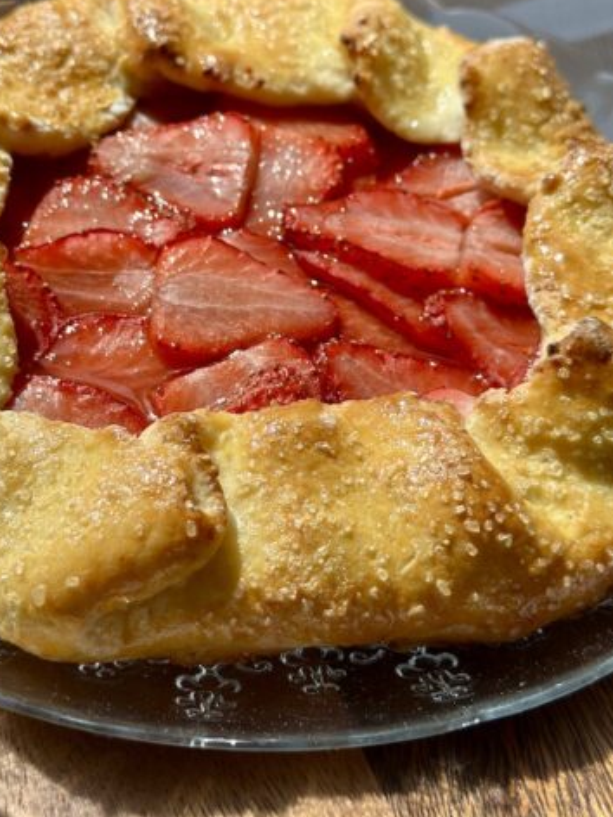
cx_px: 225
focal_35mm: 61
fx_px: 1440
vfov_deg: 31.6
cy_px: 325
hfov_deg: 24.0
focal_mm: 6.86
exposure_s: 1/2667
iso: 80
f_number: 1.78
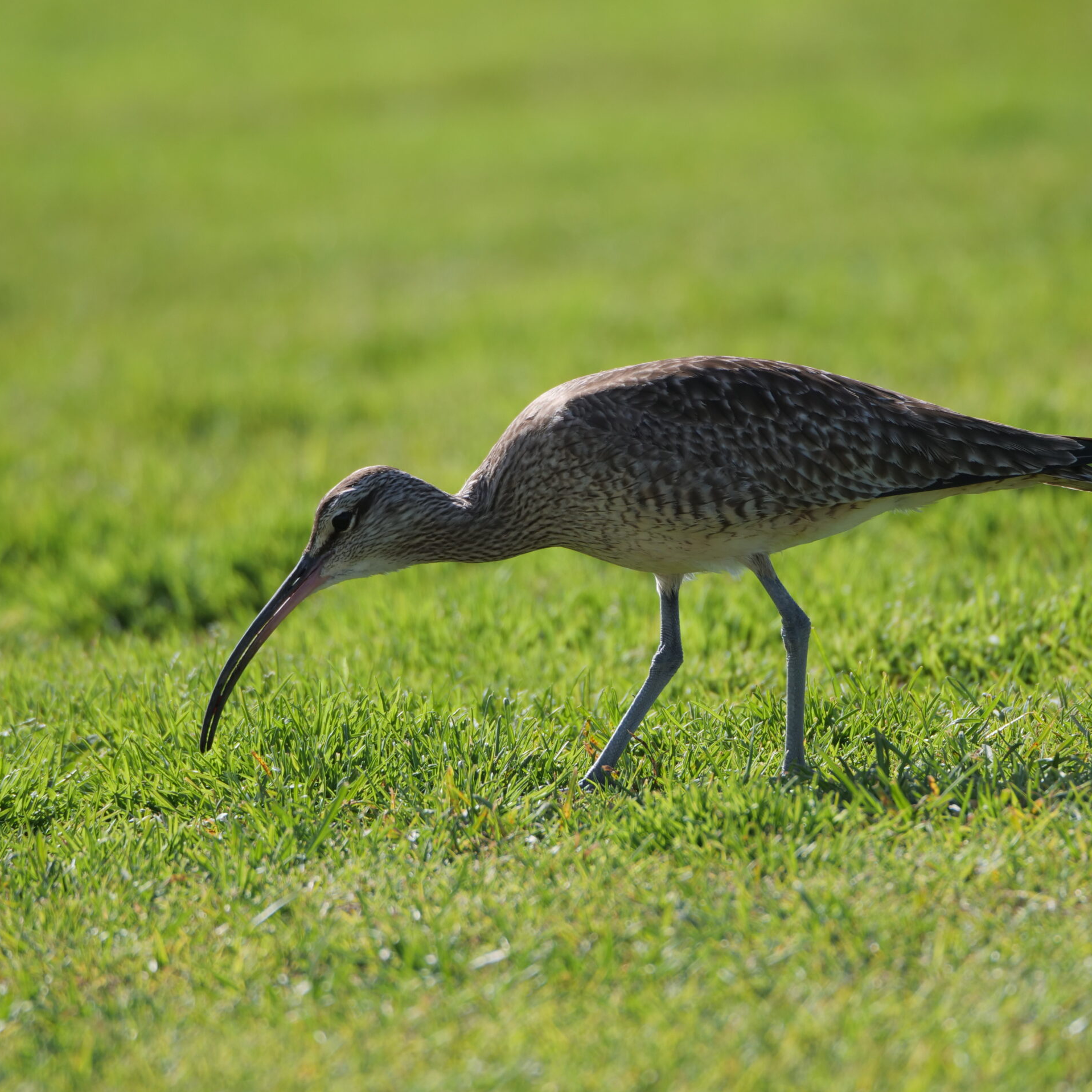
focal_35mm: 708
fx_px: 25269
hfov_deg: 2.5
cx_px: 598
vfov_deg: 2.5
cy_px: 546
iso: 200
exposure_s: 1/640
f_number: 6.7
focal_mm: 300
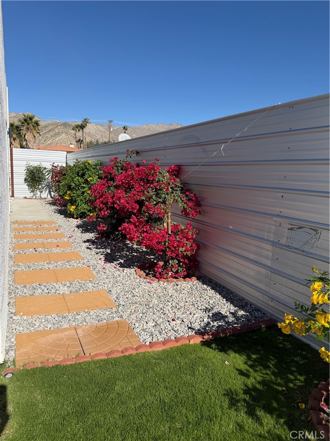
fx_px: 305
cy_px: 220
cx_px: 165
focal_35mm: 24
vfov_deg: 71.6
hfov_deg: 56.8
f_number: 1.78
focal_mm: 6.76
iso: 80
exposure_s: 1/6711
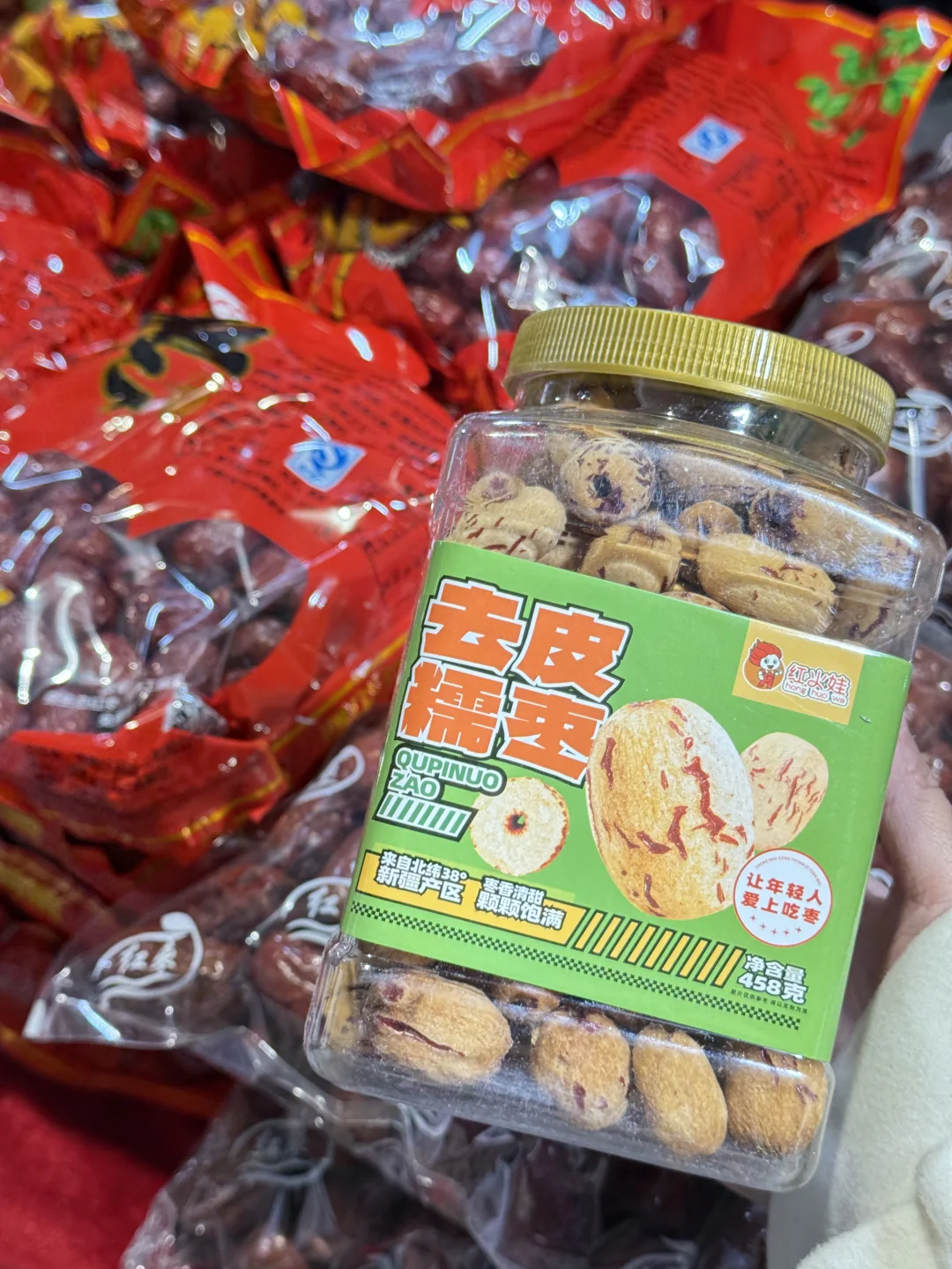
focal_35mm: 48
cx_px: 476
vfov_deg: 39.7
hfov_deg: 30.3
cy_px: 634
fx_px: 1760
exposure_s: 1/50
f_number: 1.78
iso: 200
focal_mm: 6.76
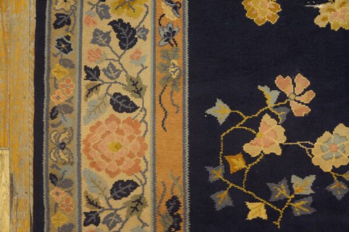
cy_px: 116
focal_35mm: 30
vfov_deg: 43.5
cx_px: 174
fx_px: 291
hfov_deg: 62.0
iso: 1250
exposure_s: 1/60
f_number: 4
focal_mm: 20
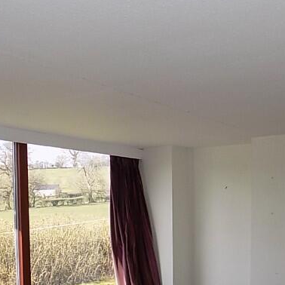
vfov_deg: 29.4
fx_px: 512
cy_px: 273
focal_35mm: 55
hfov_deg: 31.0
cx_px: 173
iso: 80
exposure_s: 1/160
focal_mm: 4
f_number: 3.1
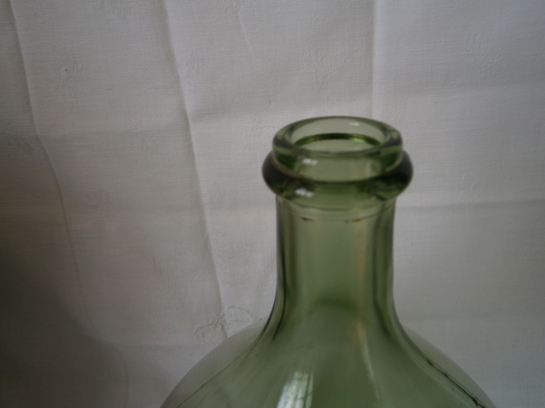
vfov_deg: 53.1
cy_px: 204
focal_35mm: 26
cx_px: 272
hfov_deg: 67.3
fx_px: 409
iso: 80
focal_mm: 4.7
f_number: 2.8
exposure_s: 1/125
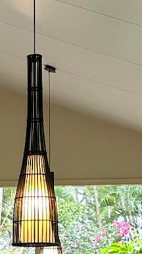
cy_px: 230
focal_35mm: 136
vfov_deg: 15.6
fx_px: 912
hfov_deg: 8.8
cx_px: -24
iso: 160
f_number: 1.78
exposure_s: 1/50
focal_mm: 6.86
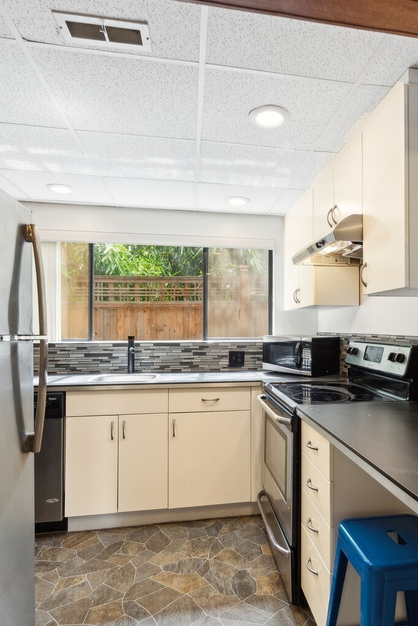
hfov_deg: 56.5
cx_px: 265
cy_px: 320
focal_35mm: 22
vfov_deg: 78.6
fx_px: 383
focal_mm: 14
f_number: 8
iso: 200
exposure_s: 1/10
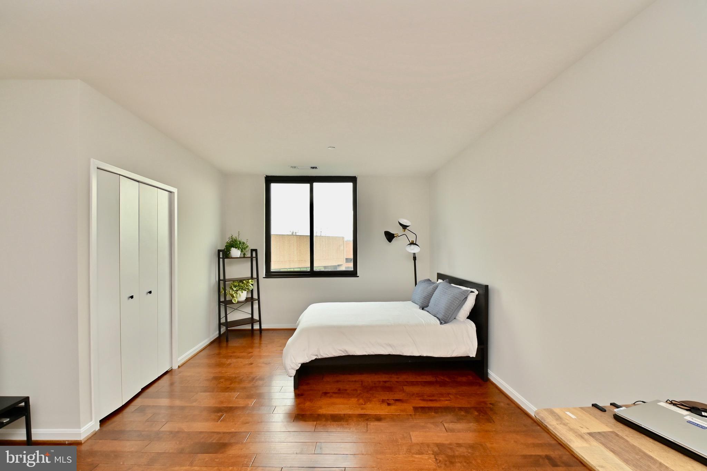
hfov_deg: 100.4
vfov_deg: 77.3
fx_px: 295
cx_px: 354
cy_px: 236
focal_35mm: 15
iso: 200
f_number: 7.1
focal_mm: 10
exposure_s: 1/40
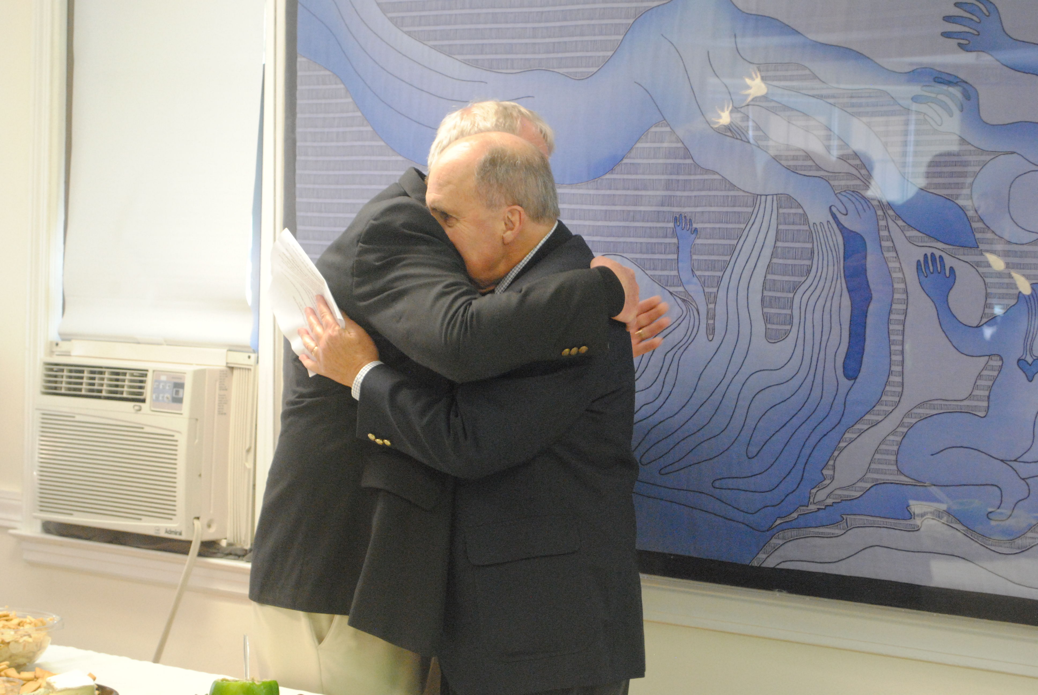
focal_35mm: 82
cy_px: 348
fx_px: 2382
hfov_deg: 24.6
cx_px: 519
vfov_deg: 16.6
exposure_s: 1/30
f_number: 5.6
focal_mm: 55
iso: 1400
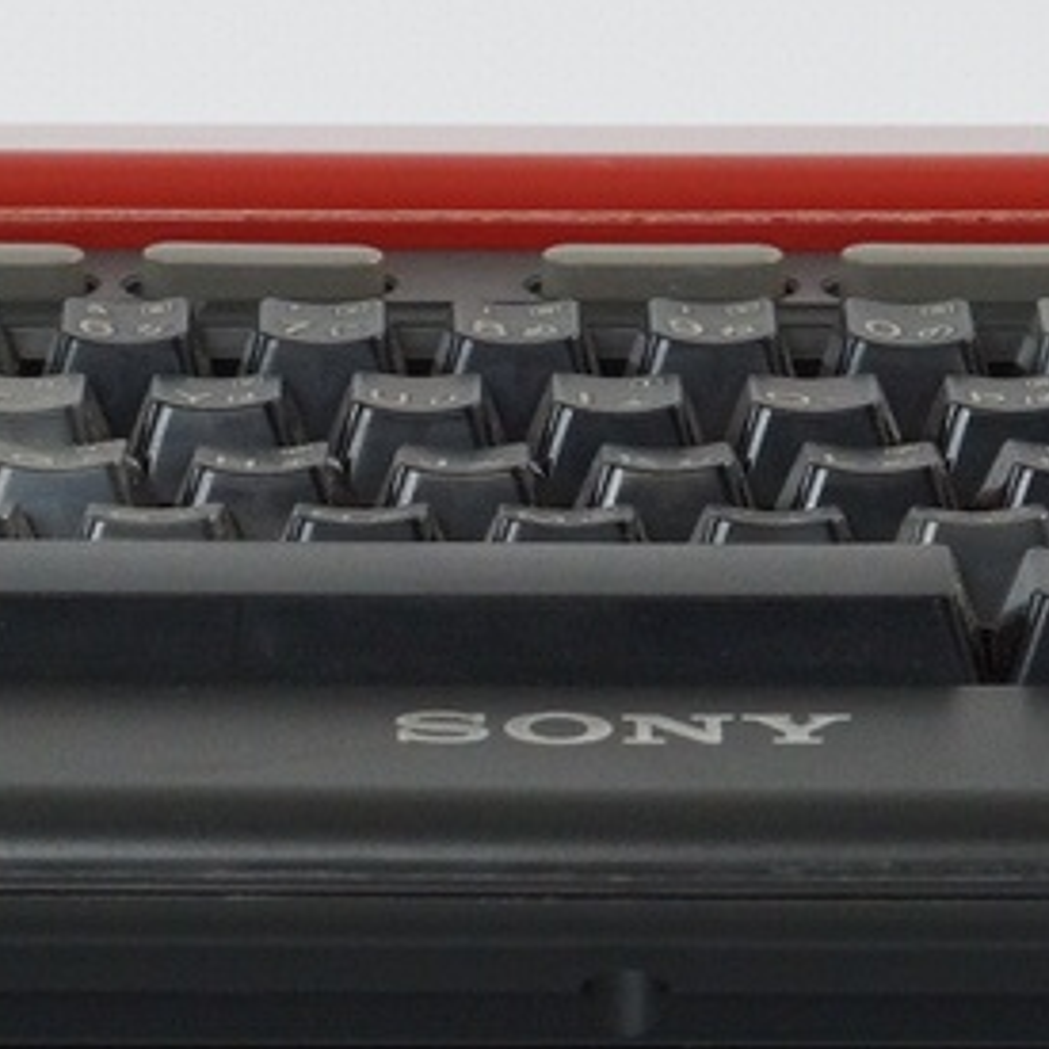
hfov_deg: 6.3
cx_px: 629
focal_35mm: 278
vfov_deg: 6.3
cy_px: 591
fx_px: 9531
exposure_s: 1/80
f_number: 6.3
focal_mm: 50
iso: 640
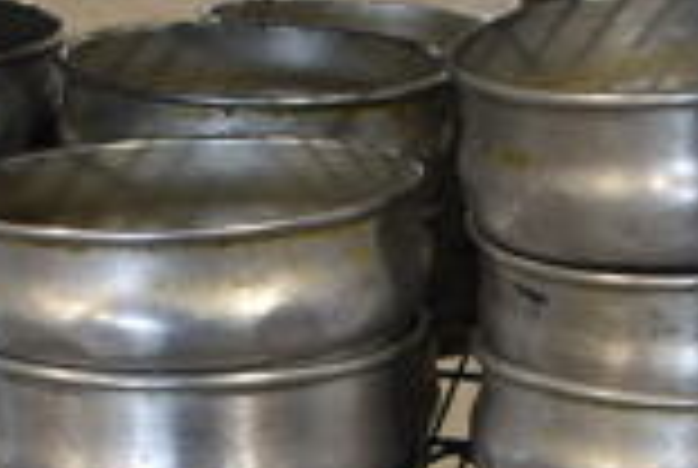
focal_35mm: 106
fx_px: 2059
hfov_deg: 19.2
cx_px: 446
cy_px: 734
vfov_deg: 12.3
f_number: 3.5
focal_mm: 18
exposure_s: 1/30
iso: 250
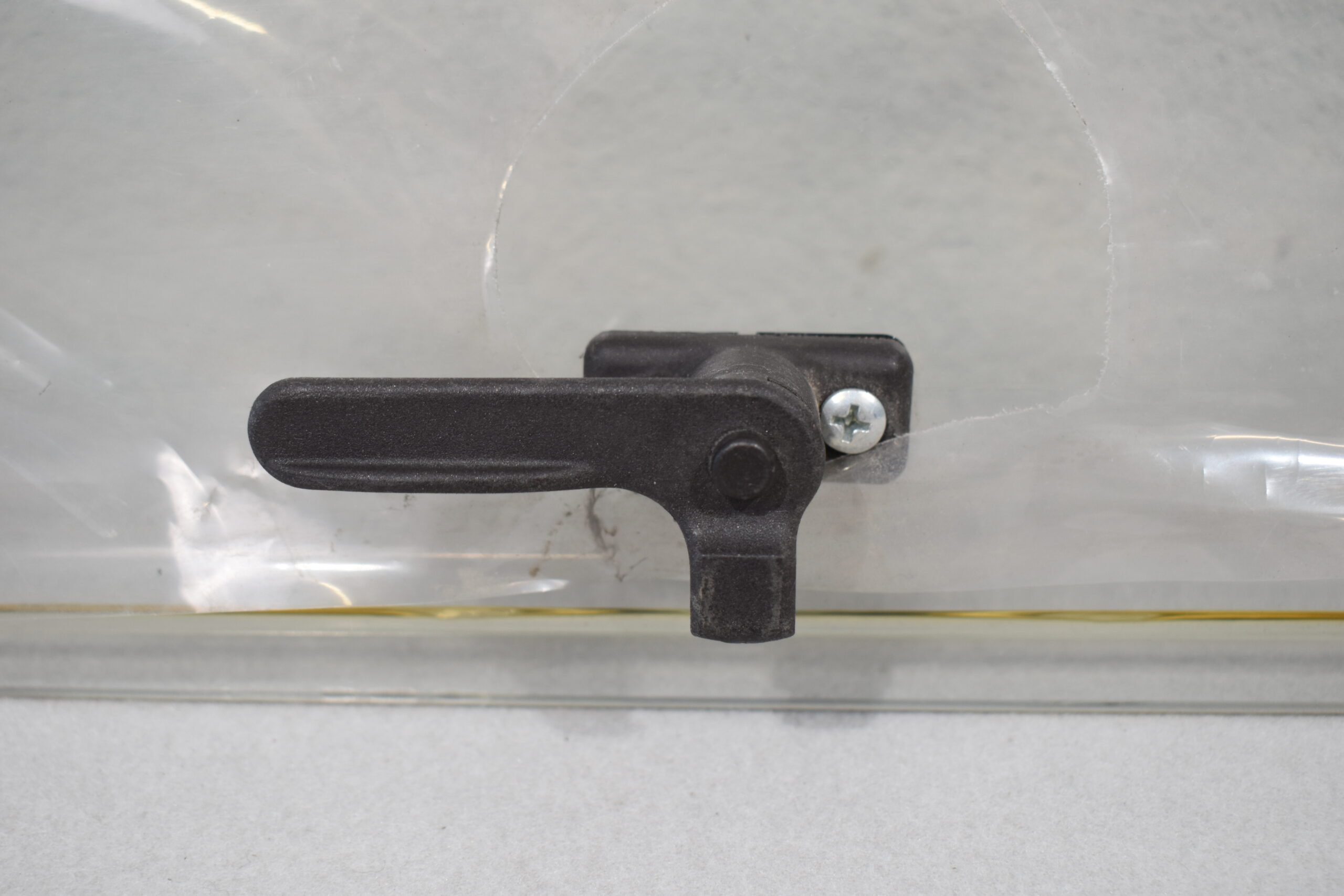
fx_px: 1680
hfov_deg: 43.6
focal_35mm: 45
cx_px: 672
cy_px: 448
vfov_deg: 29.9
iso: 450
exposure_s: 1/60
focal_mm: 30
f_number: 5.6
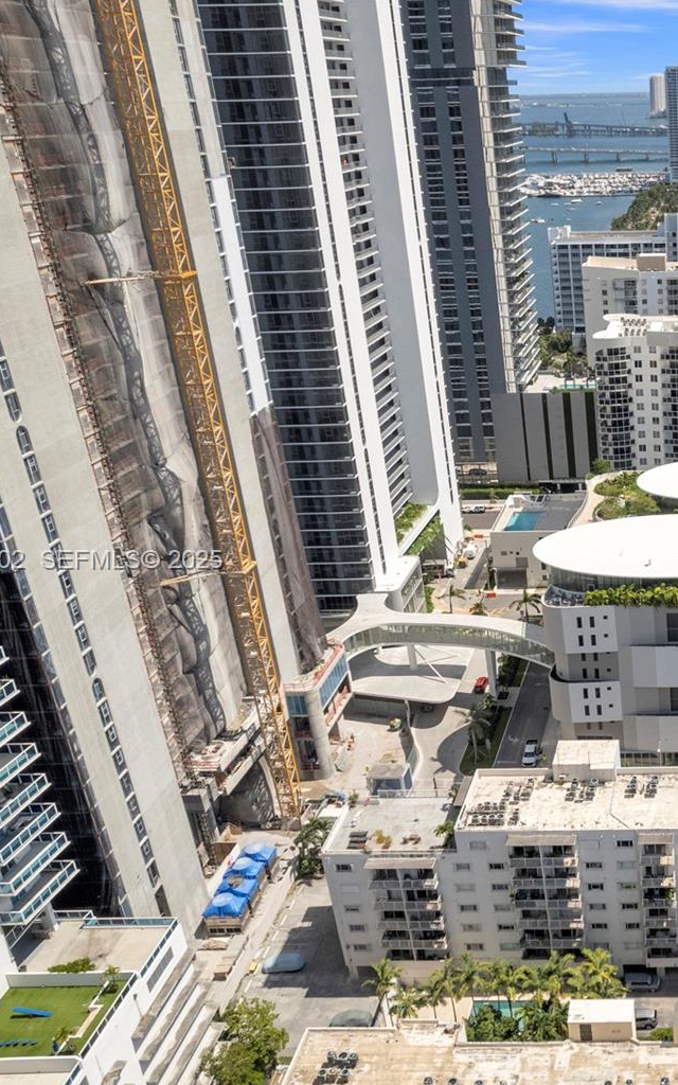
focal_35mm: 35
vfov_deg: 55.3
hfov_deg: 32.1
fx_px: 1035
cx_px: 741
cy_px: 562
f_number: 2.8
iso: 110
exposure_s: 1/4000
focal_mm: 8.38
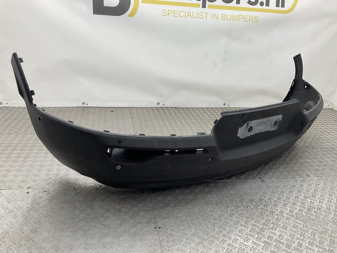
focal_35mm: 29
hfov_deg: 61.7
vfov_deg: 48.2
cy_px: 126
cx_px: 168
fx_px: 282
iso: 25
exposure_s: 1/100
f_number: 1.8
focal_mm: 3
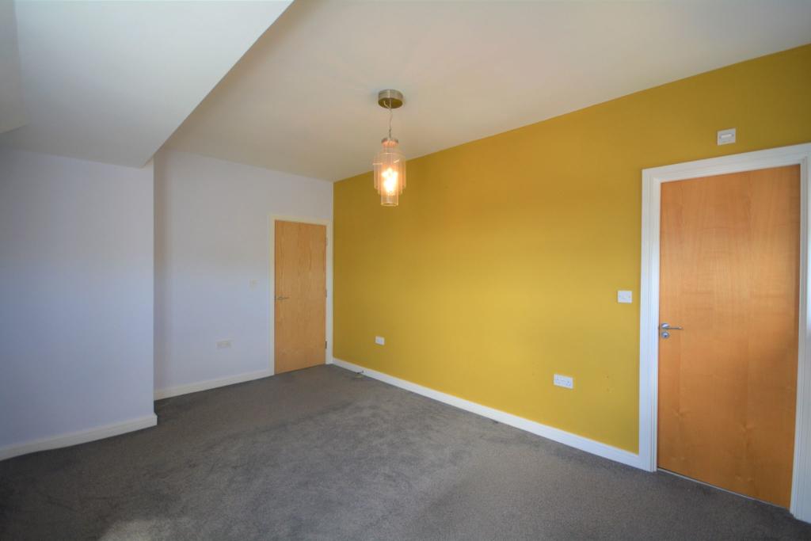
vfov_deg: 77.3
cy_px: 270
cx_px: 406
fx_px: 338
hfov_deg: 100.4
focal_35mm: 15
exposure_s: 1/60
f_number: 4
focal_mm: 10
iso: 400
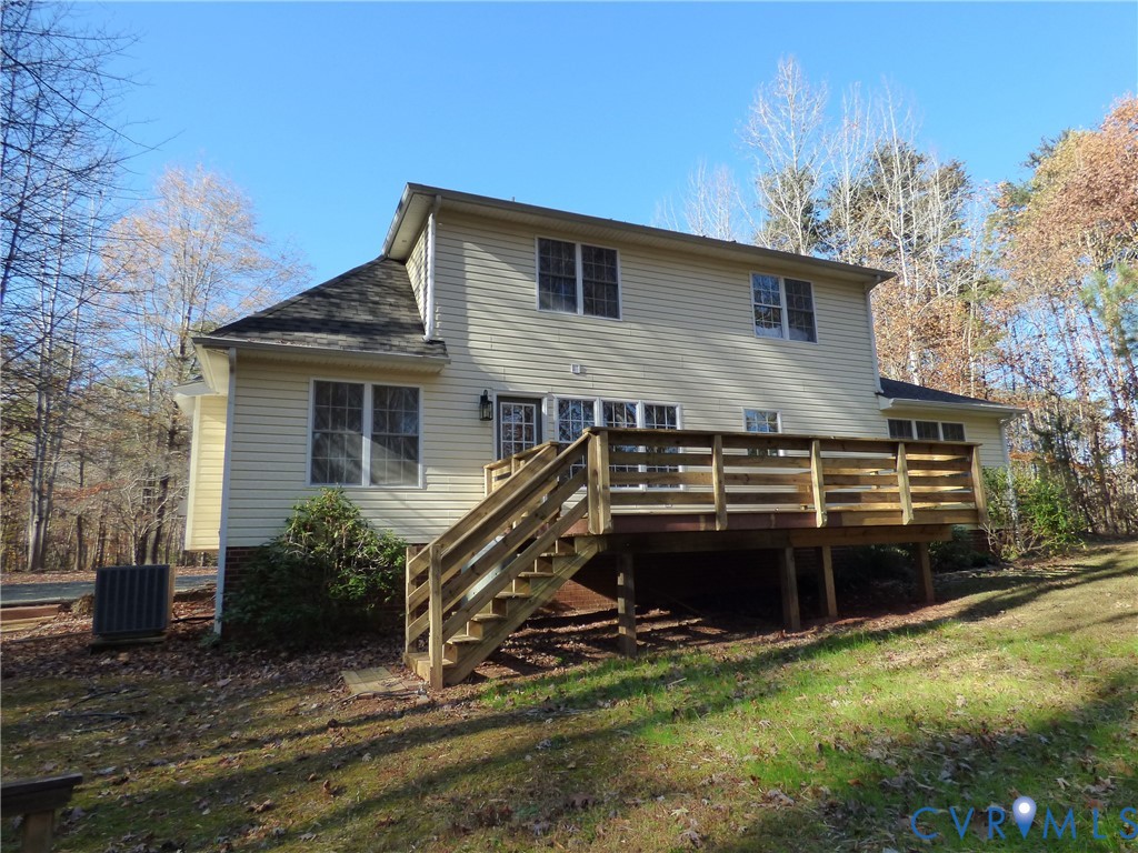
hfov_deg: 81.7
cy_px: 426
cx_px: 569
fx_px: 657
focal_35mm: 20
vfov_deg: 66.0
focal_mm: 3.58
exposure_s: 1/640
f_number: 2.8
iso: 200
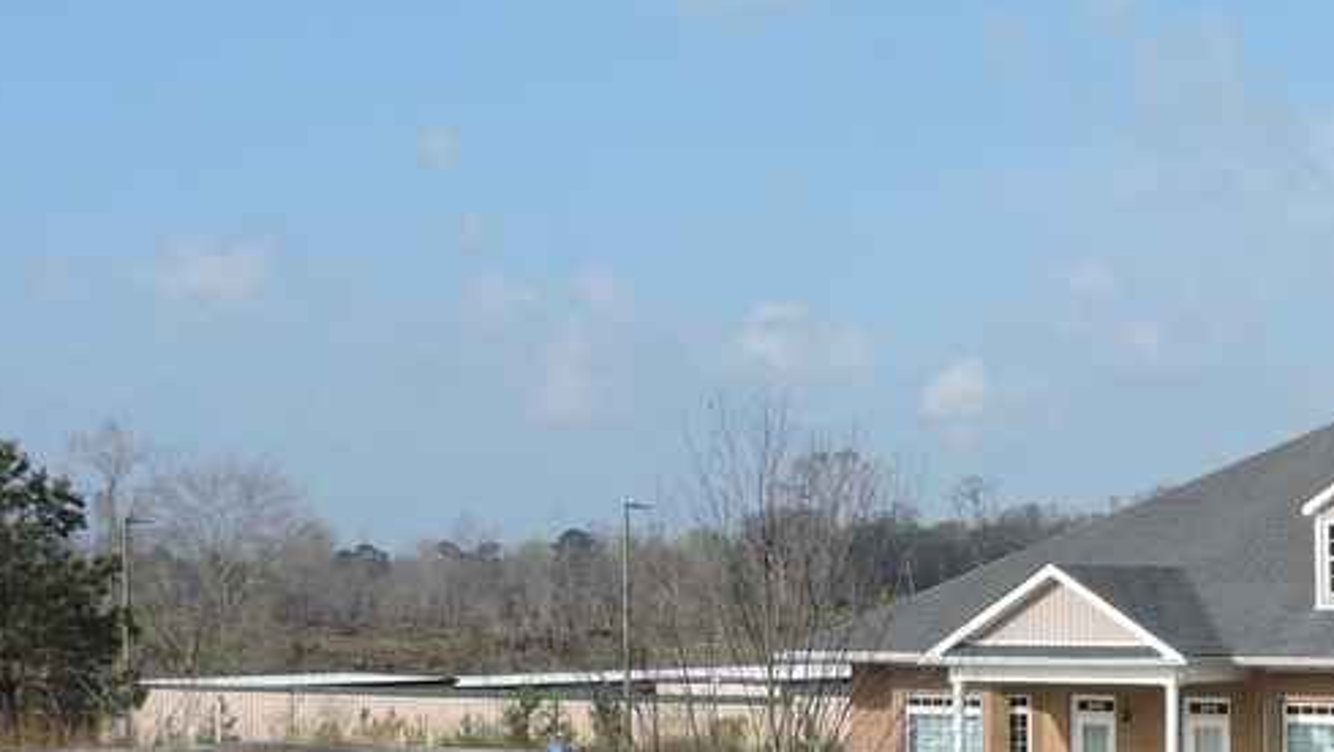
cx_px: 1251
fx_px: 2937
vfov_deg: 14.5
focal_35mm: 83
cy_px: 556
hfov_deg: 24.7
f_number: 3.3
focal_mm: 7.1
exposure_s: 1/1250
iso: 100
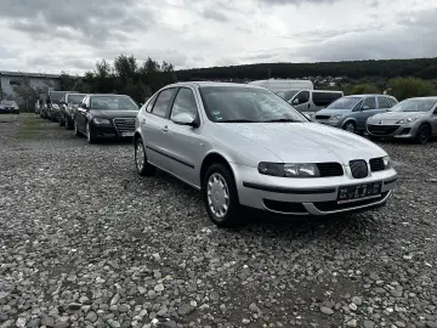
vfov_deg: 53.1
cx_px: 218
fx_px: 328
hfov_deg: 67.3
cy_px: 164
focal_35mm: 26
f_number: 1.5
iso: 50
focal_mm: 5.7
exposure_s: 1/2123
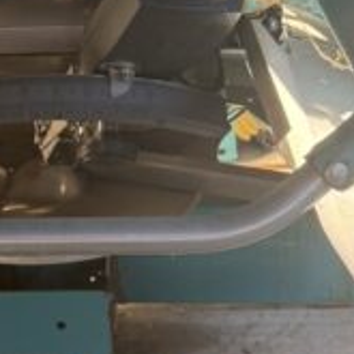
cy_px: -38
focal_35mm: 110
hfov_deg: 15.7
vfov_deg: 15.4
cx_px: 49
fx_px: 1273
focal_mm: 6.76
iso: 125
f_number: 1.78
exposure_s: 1/243
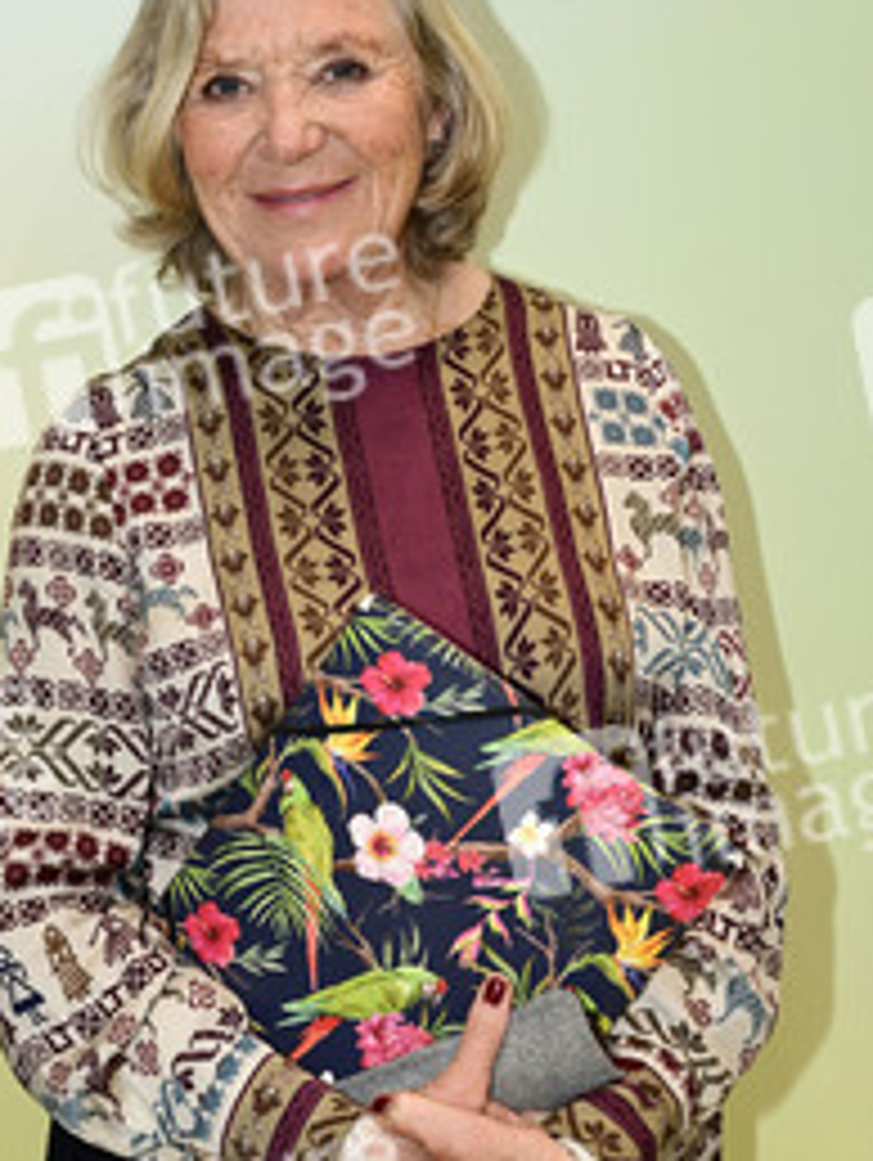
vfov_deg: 28.9
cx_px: 315
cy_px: 567
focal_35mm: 67
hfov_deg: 21.9
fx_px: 2249
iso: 1600
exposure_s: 1/200
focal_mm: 45
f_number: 6.3
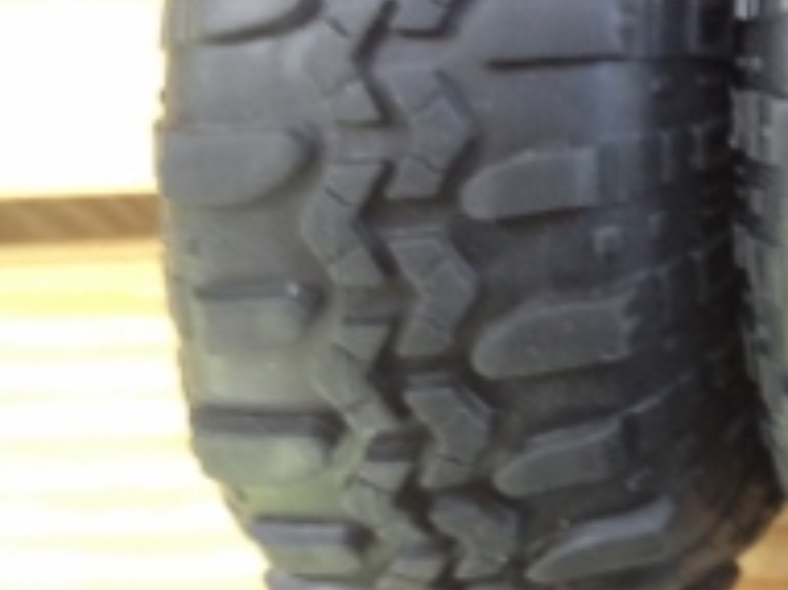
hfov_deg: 12.6
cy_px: -408
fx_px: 3139
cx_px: 1572
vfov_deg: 10.2
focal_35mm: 138
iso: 64
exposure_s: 1/20
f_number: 2.4
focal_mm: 4.12
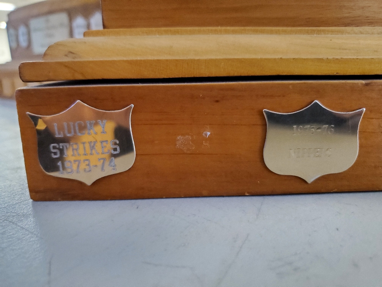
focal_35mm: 26
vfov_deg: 53.1
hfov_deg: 67.3
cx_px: 191
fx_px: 287
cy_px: 144
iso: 500
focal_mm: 4.3
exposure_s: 1/30
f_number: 1.5
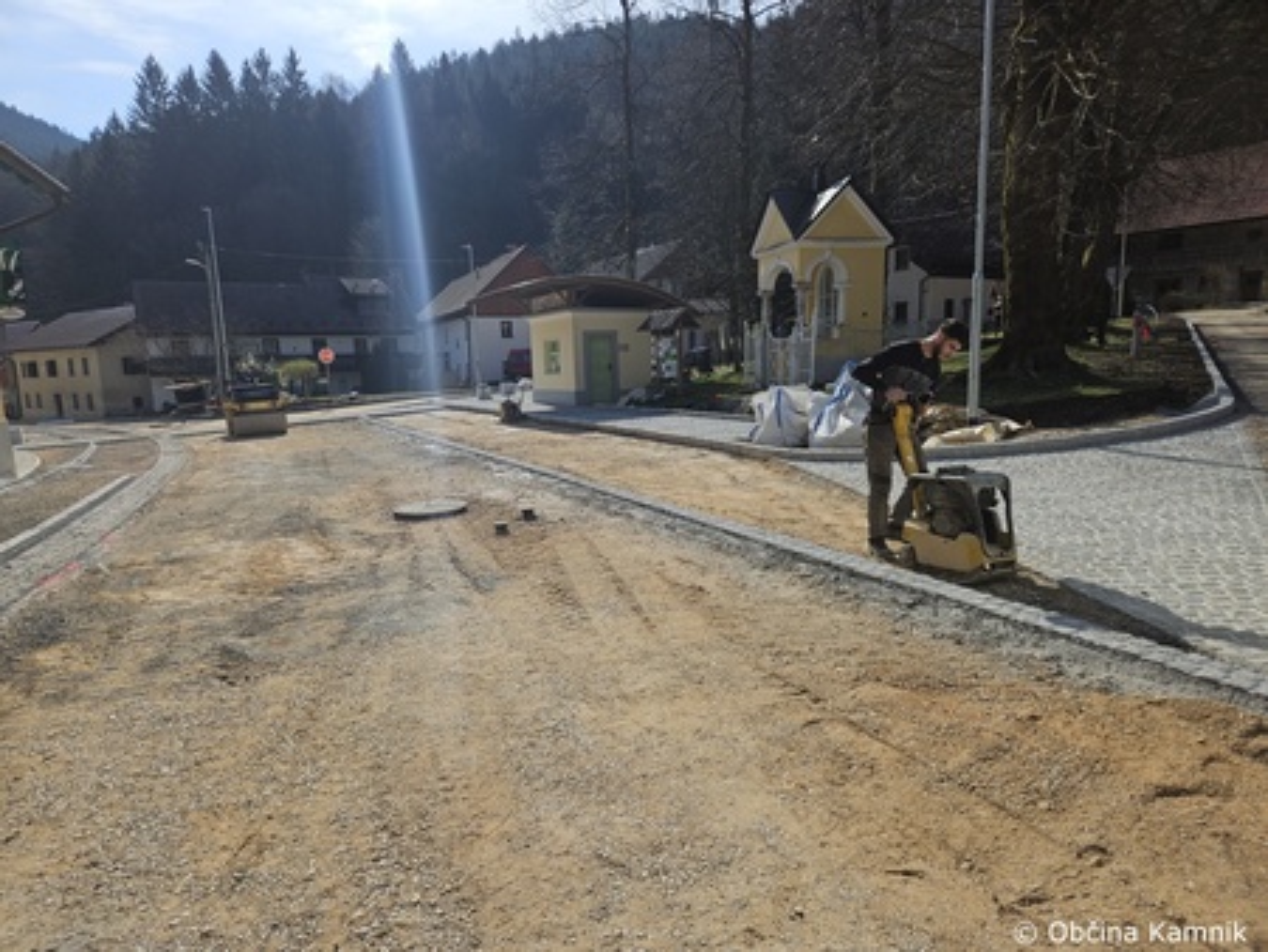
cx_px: 634
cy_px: 476
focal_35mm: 23
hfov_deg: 73.9
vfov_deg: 58.9
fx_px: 843
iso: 25
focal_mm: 5.4
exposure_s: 1/2913
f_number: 1.8
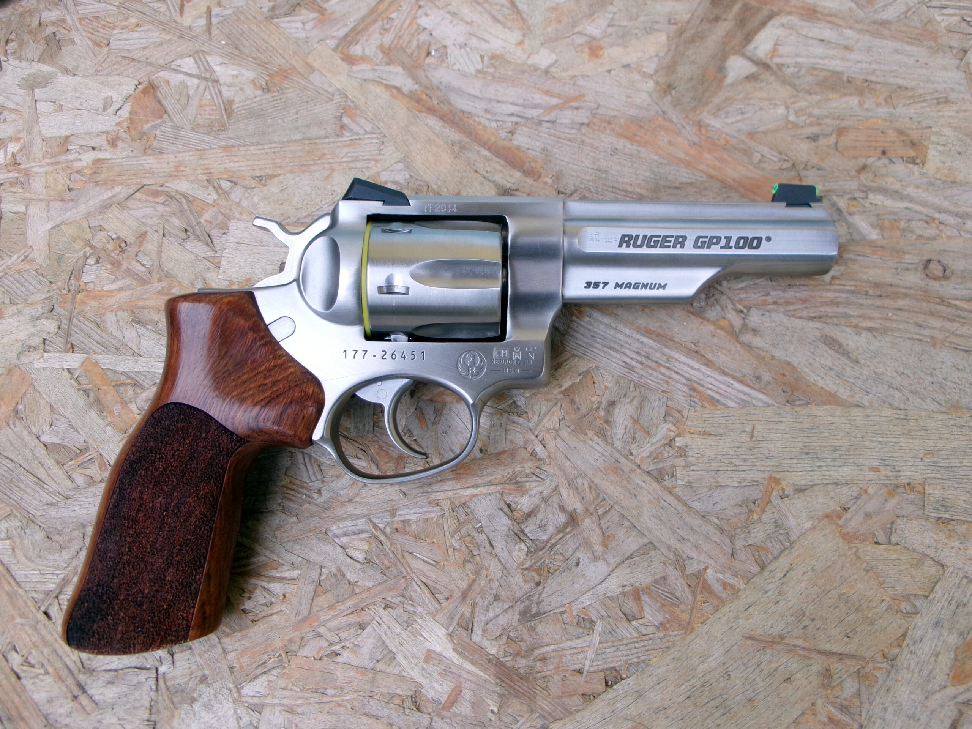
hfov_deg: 63.4
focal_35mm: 28
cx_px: 486
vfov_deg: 49.7
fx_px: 786
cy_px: 364
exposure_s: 1/52
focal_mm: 5.1
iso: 100
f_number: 3.9
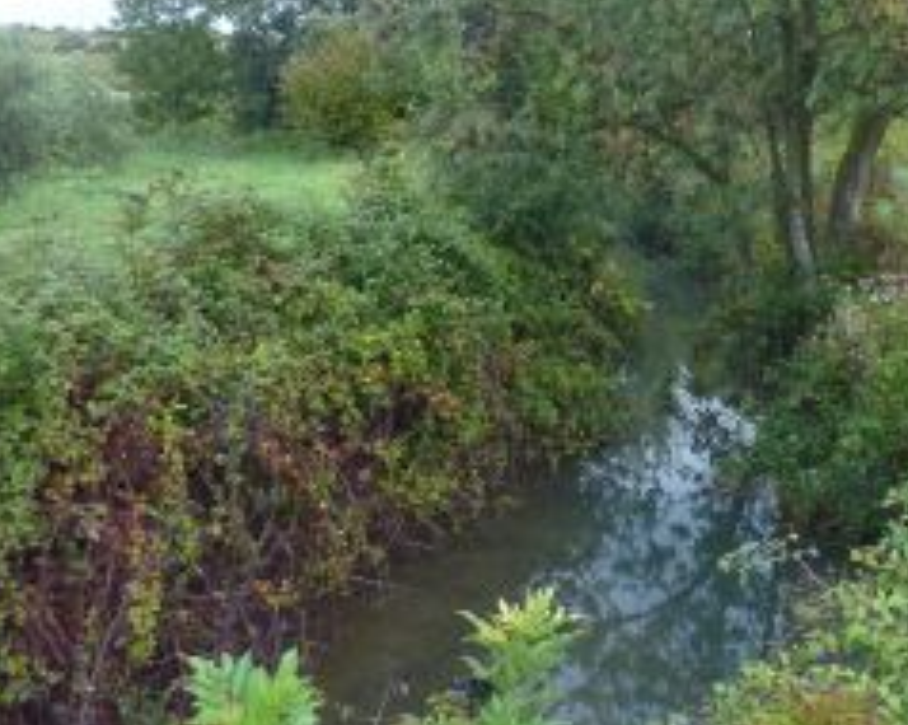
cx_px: 664
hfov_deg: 43.6
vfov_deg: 35.6
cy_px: 176
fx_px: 1101
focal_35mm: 41
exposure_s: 1/160
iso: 320
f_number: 3.3
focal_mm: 4.1
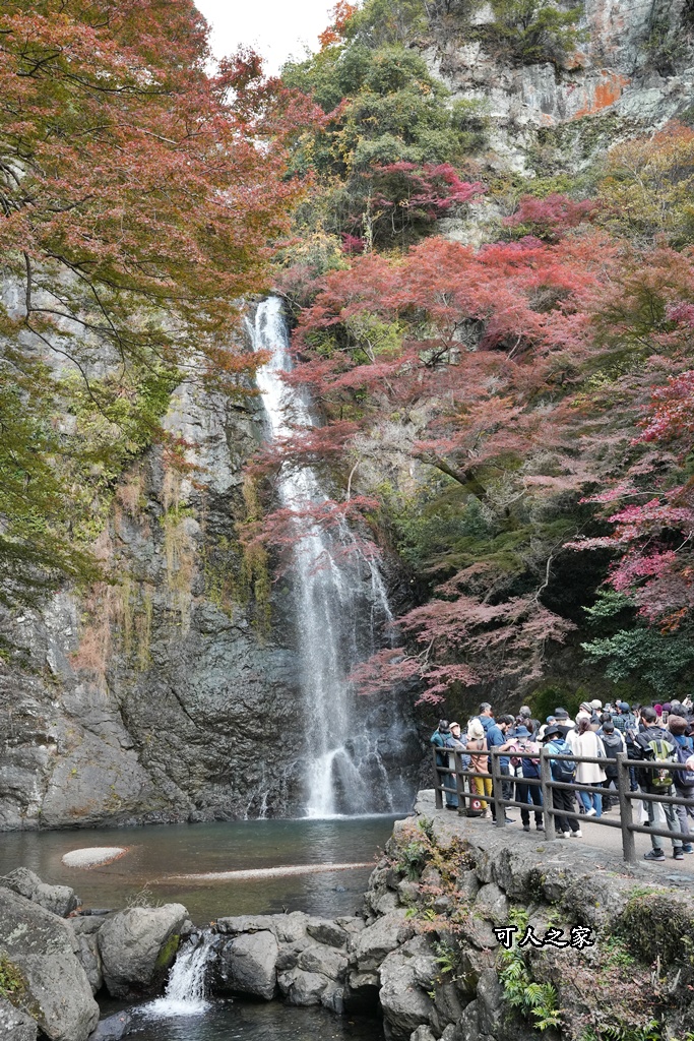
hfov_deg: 38.2
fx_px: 1003
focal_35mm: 35
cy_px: 520
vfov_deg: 54.8
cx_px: 347
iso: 2500
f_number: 8
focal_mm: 34.7
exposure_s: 1/400
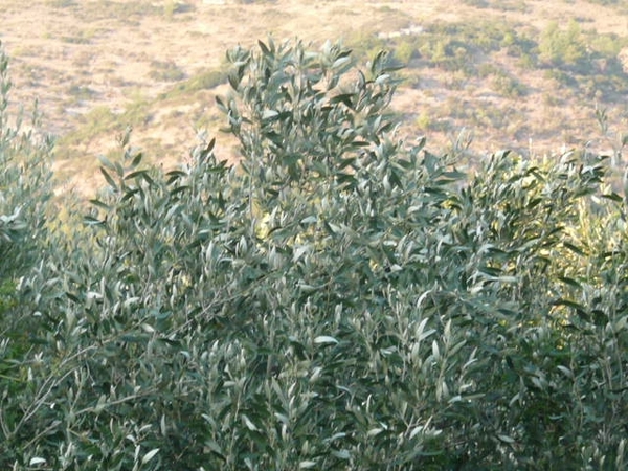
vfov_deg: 5.6
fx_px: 4808
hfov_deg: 7.5
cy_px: 236
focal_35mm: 265
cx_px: 314
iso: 200
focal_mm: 29.2
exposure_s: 1/60
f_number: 4.8
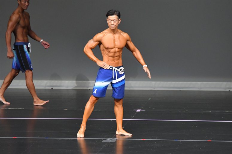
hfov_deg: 6.0
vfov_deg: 4.0
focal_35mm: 345
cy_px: 77
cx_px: 116
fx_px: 2222
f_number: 5.6
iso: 5000
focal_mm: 230
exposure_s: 1/400
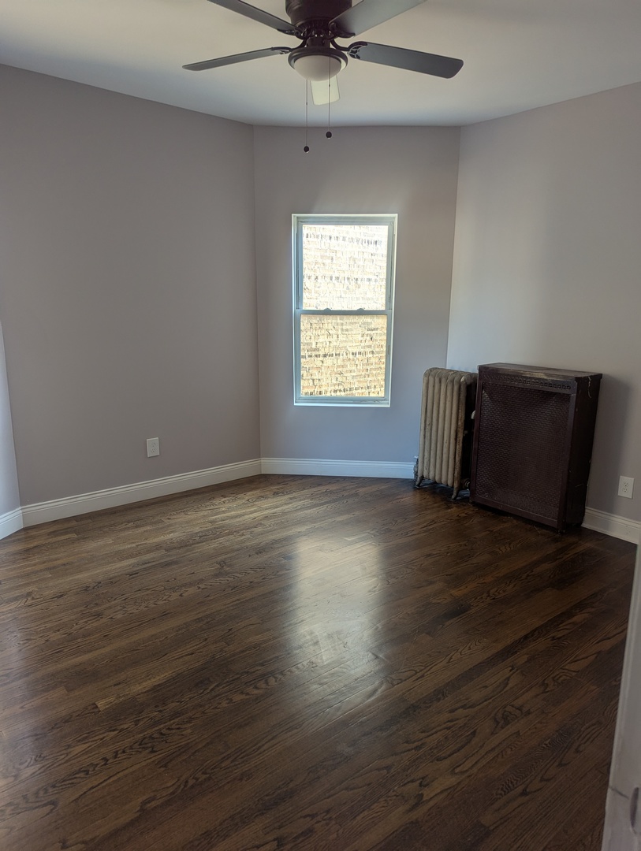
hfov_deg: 56.9
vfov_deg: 71.5
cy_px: 426
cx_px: 320
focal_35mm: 24
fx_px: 591
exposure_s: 1/134
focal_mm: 6.81
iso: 90
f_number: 1.85
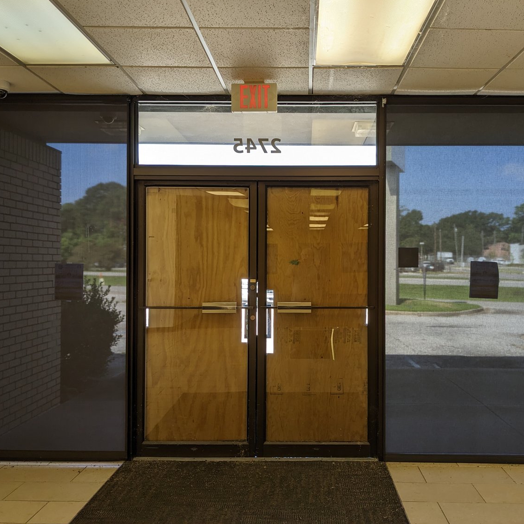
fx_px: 548
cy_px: 261
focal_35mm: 32
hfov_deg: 51.0
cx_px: 295
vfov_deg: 51.1
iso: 45
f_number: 1.73
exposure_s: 1/192
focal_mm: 4.38
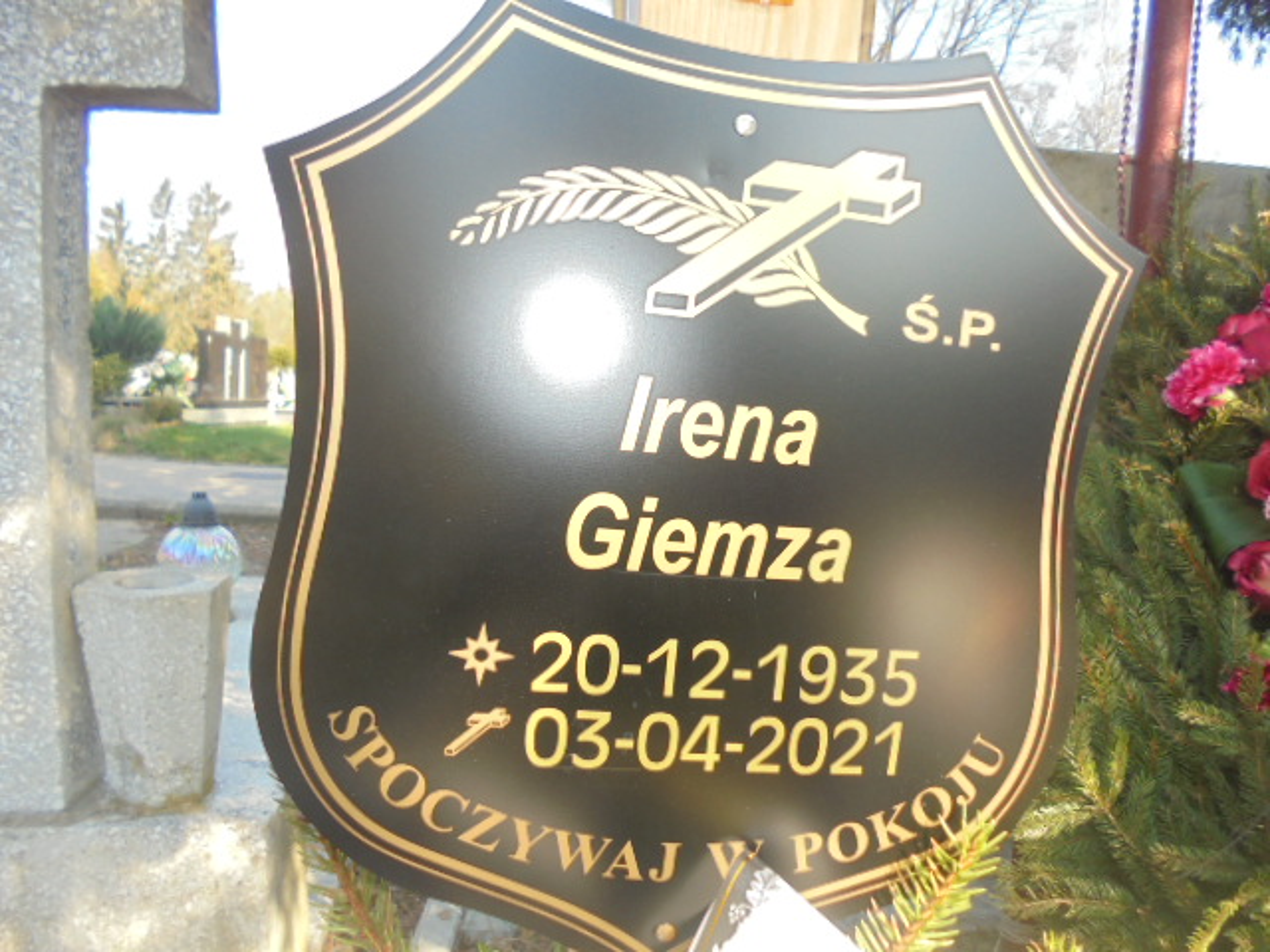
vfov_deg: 53.1
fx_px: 954
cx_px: 635
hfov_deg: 67.3
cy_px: 476
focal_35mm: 26
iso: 100
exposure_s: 1/160
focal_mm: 4.6
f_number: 3.5
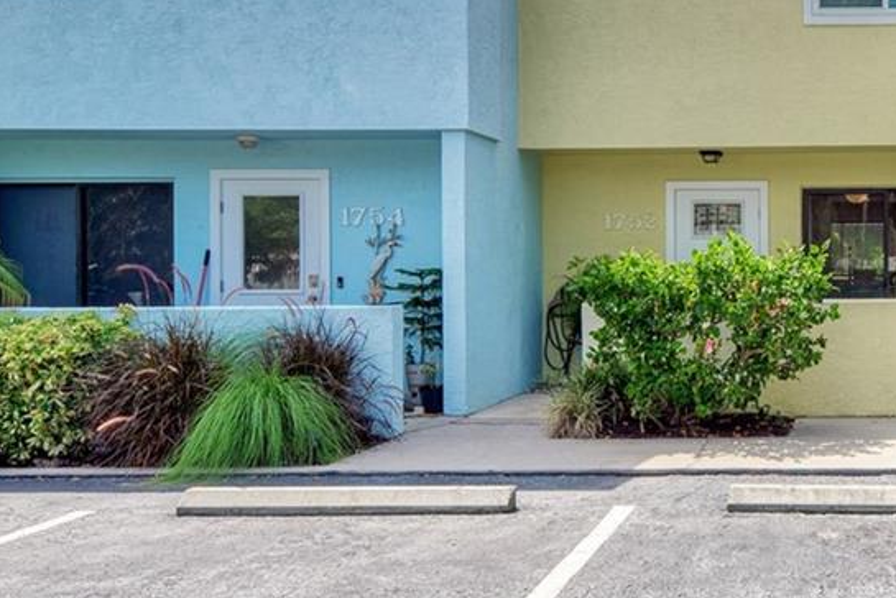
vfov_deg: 30.5
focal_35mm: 44
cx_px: 865
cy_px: 255
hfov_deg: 39.9
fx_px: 1096
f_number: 7.1
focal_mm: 15
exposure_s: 1/800
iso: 200
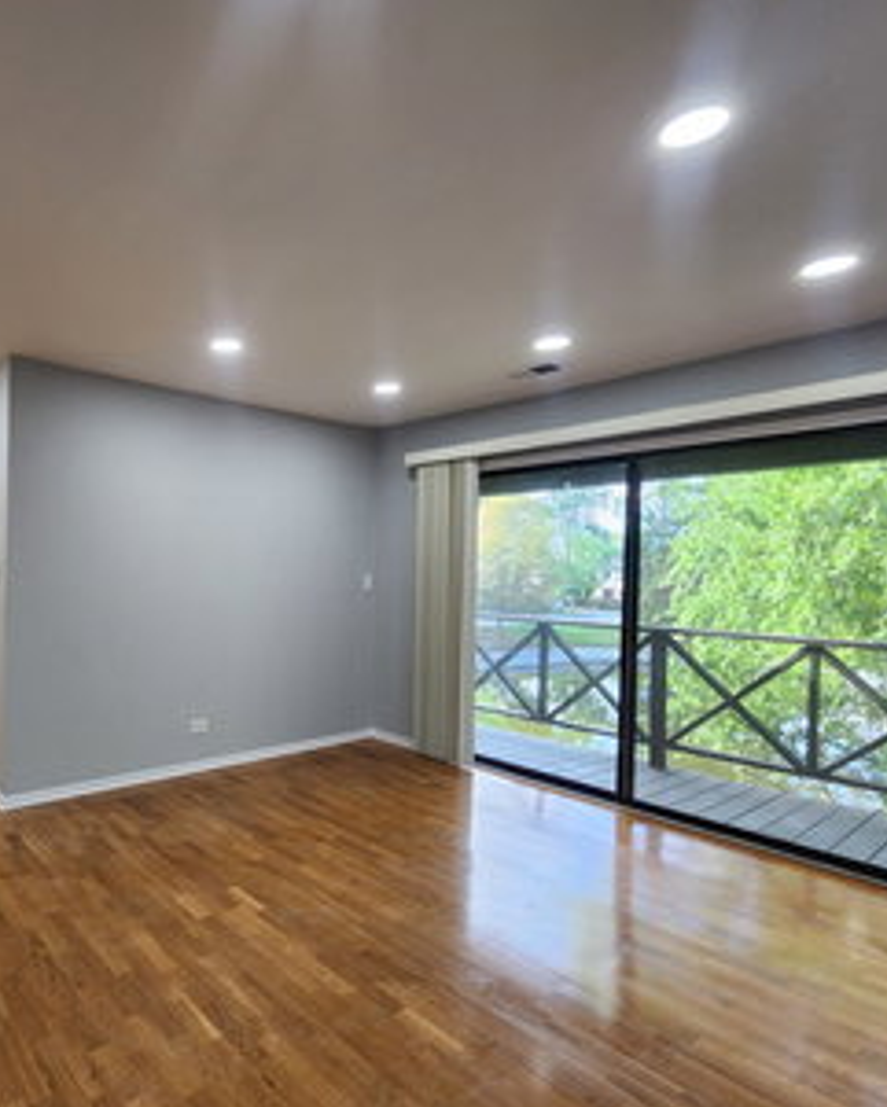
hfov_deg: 68.9
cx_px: 219
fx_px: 590
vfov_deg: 86.3
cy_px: 585
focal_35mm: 18
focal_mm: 2.2
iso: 100
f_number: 2.2
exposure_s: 1/60
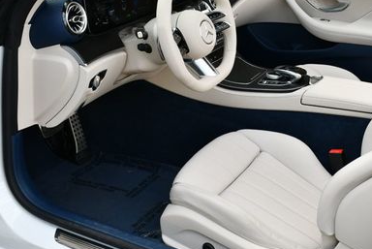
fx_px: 621
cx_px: 262
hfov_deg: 32.9
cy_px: 118
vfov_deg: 22.7
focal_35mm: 60
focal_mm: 18
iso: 320
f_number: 5.6
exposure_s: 1/250
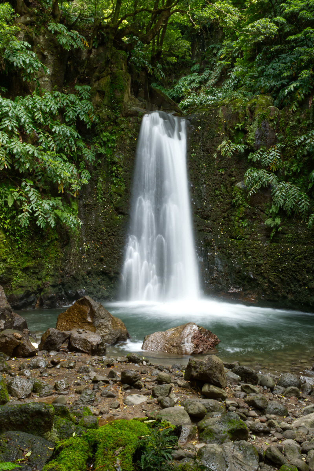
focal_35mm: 34
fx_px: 452
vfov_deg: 55.1
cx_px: 157
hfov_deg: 38.3
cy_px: 236
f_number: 25
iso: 50
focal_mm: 23
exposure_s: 2.5
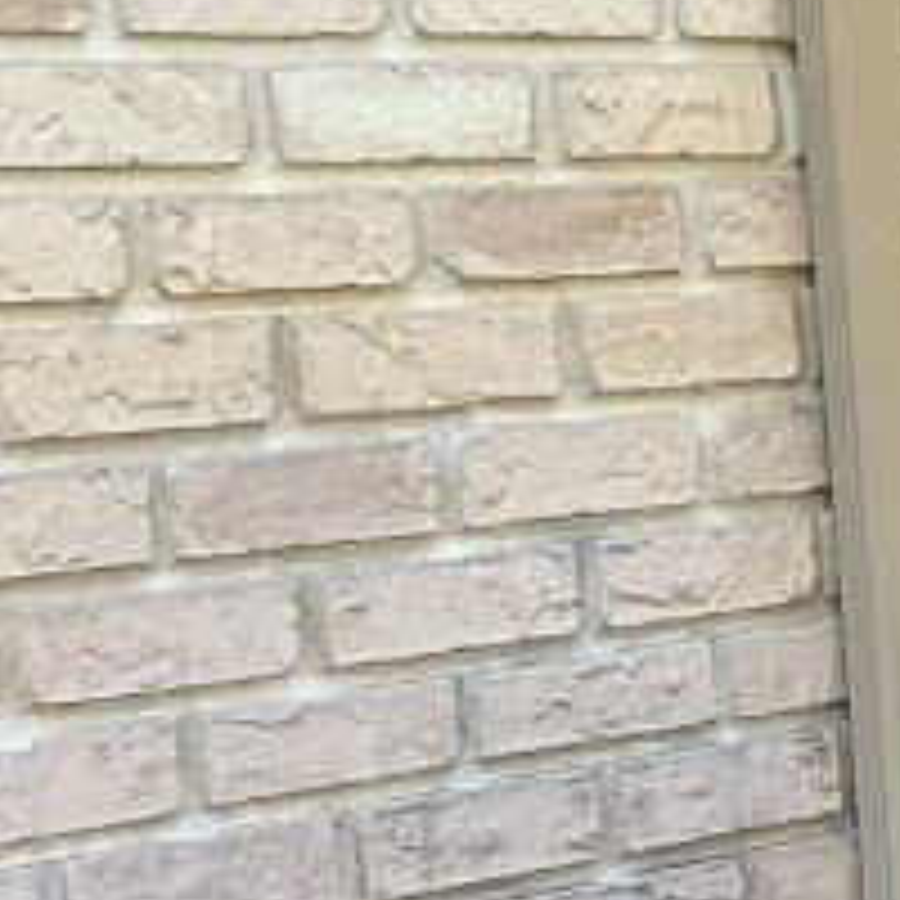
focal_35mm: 131
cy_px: 648
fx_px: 3853
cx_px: 1940
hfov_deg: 11.6
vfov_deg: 13.3
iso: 20
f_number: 1.8
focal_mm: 3
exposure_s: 1/120
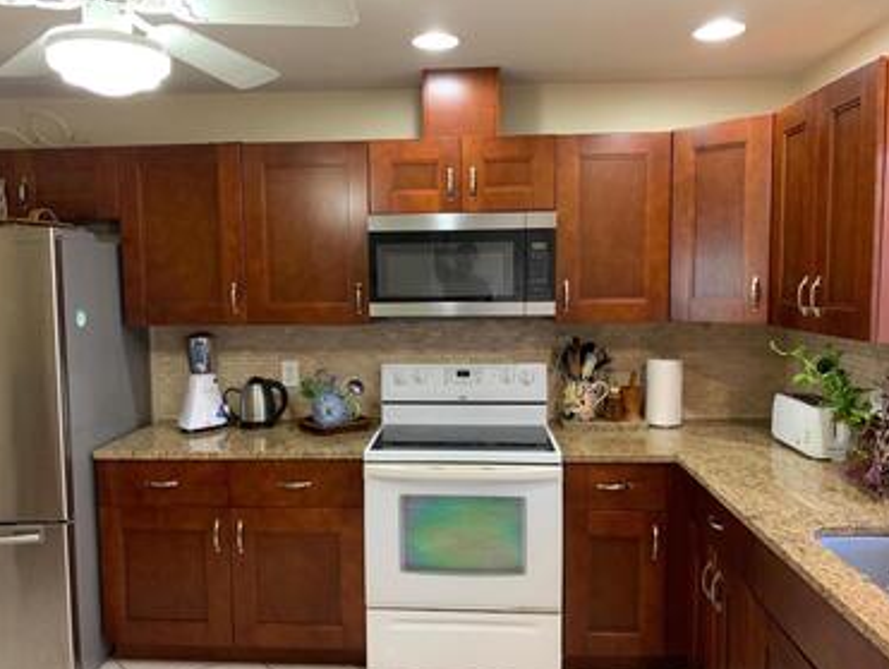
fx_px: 720
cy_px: 350
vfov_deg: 49.8
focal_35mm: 28
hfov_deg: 63.3
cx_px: 419
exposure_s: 1/40
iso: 250
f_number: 1.8
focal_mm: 4.25
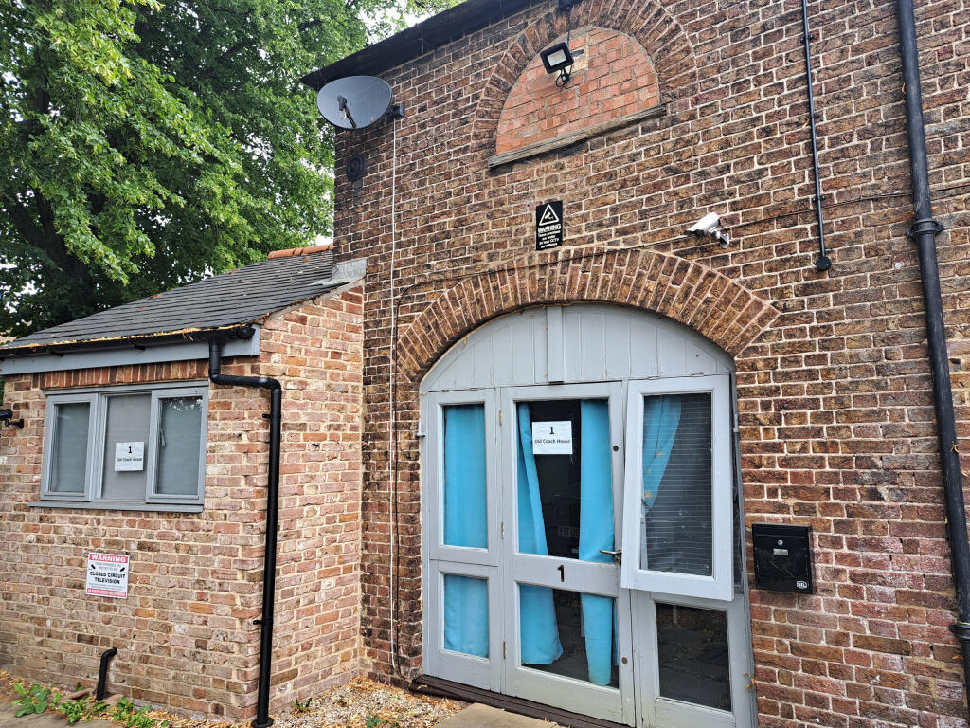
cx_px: 485
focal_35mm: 24
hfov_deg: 71.6
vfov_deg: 56.8
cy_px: 364
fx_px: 673
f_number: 1.8
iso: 50
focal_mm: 5.23
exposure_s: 1/101
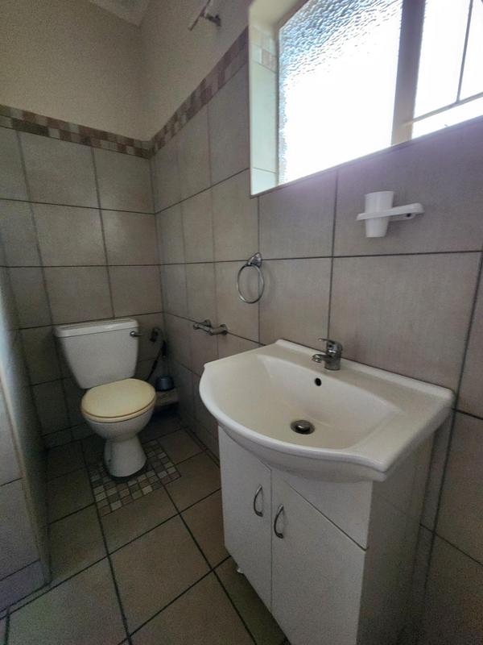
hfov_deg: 89.9
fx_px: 242
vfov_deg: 106.2
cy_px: 322
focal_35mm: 13
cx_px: 242
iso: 500
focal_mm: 2.2
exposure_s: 1/33.3
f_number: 2.2
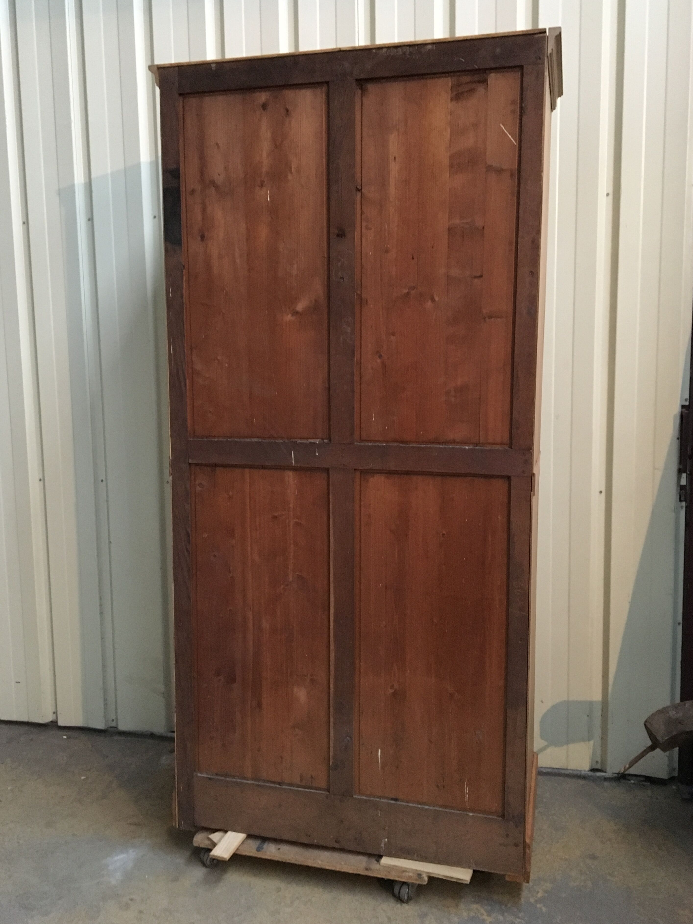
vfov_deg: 58.3
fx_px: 827
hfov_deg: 45.4
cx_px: 351
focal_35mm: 31
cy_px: 449
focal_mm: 4.15
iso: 250
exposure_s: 1/17
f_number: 2.2
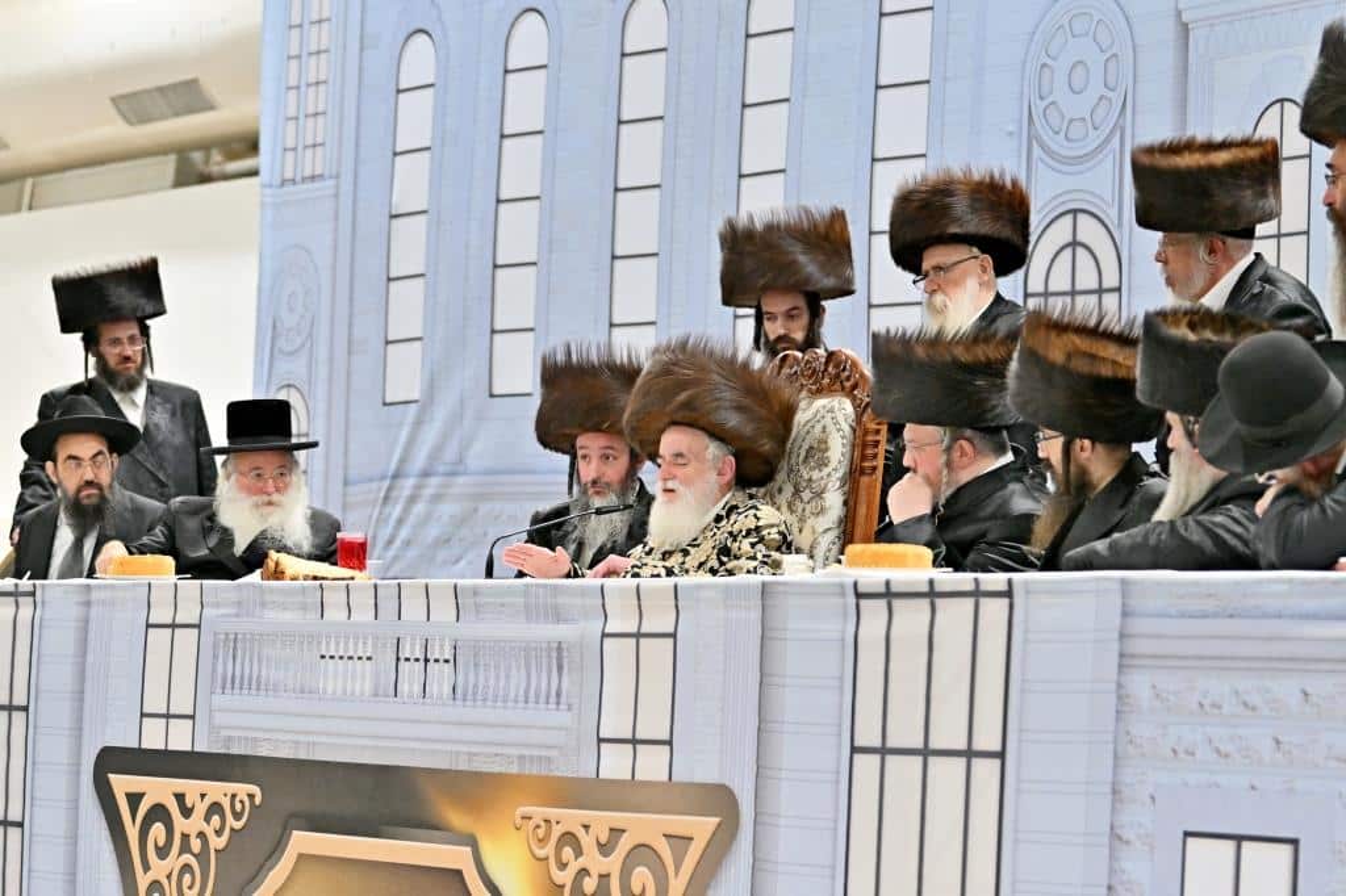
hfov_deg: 16.7
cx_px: 673
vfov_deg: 11.1
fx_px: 4597
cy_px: 448
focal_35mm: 123
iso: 640
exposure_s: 1/160
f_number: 2.8
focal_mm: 82
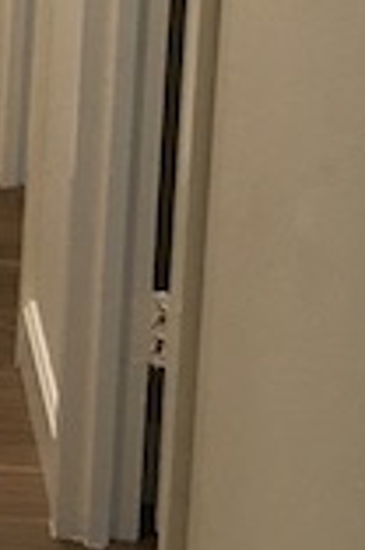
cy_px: -329
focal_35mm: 154
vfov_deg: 12.5
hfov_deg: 8.4
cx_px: -400
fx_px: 2352
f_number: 2.2
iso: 32
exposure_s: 1/15
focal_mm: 4.15
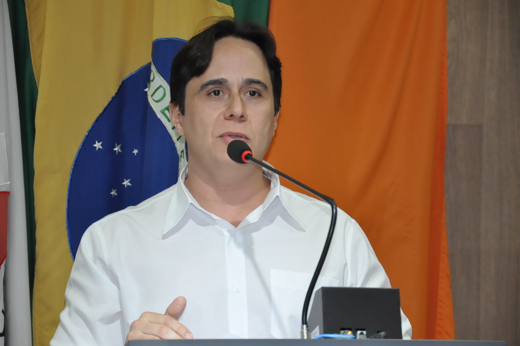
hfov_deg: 14.9
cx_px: 260
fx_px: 1991
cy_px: 173
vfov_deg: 9.9
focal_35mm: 138
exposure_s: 1/200
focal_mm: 92
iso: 2000
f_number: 5.6
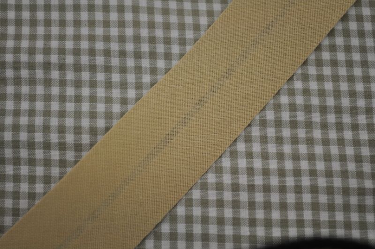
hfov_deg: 29.9
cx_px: 188
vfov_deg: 20.1
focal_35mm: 68
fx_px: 702
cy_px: 124
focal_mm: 45
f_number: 5.3
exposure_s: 1/60
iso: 400
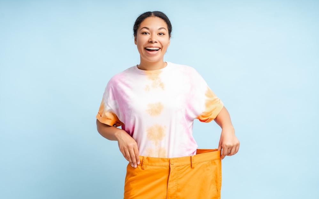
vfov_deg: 15.0
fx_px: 756
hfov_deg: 23.8
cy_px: 103
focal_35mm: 87
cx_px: 160
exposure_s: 1/250
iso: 80
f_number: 5
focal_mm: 85
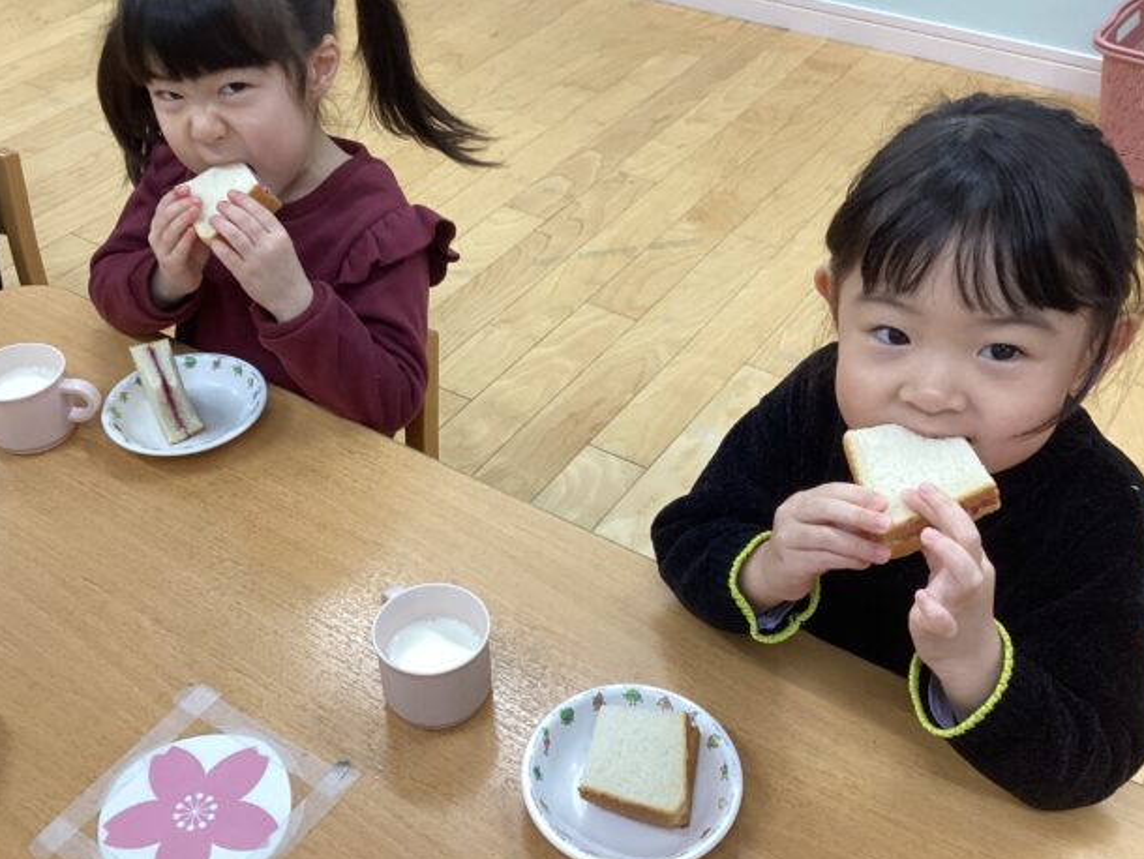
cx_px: 531
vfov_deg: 36.8
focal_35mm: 39
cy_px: 388
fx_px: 1289
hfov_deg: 47.8
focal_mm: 3.3
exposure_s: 1/50
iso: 100
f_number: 2.4
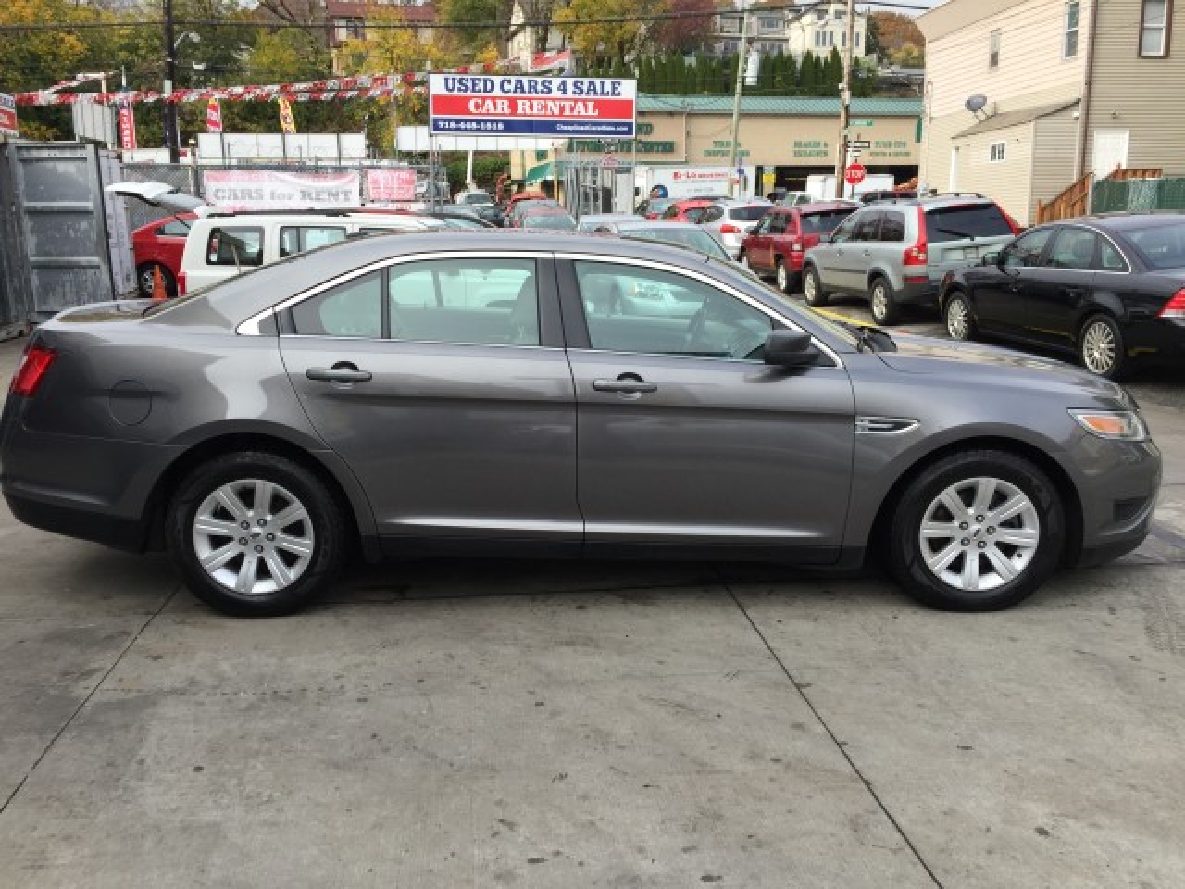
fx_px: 993
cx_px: 592
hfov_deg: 61.7
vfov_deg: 48.2
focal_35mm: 29
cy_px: 444
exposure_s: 1/842
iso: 32
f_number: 2.2
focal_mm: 4.15
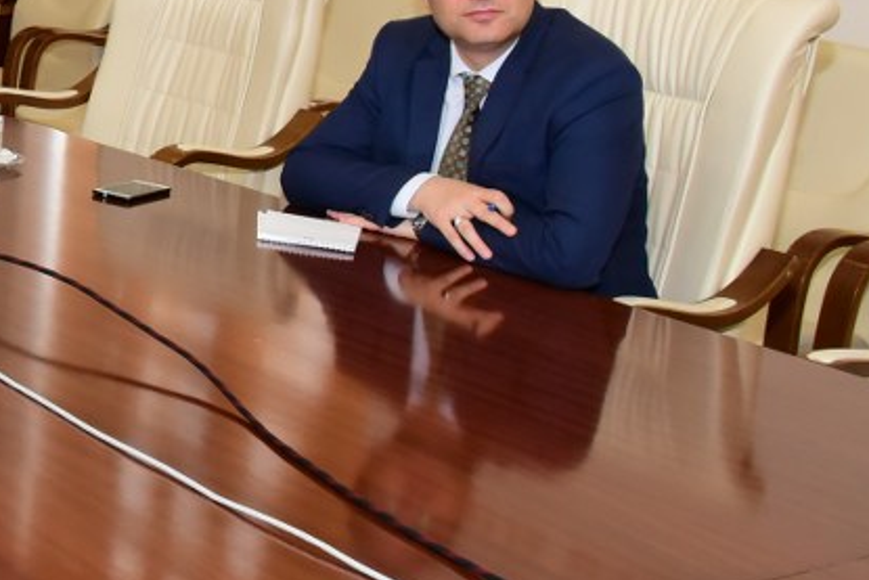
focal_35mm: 74
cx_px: -283
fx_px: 1787
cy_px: 46
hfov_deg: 23.8
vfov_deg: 18.1
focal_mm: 24
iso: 2500
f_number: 9
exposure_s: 1/60
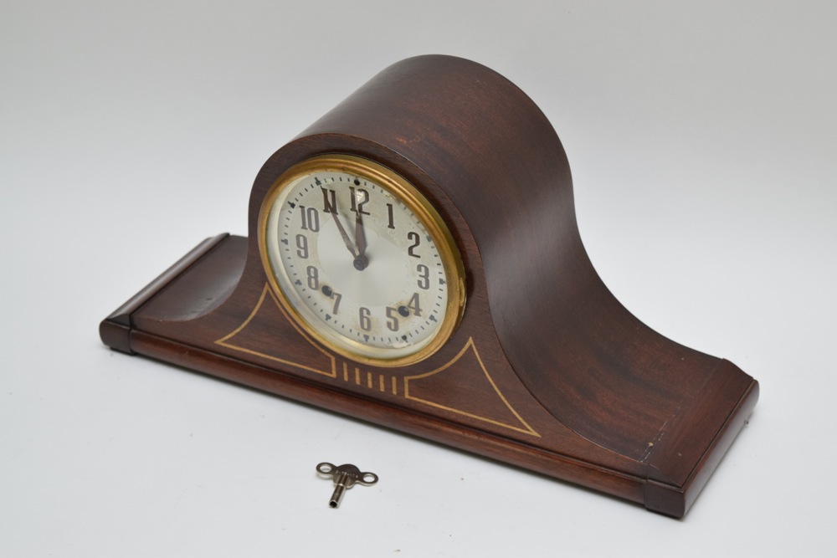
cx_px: 418
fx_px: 1674
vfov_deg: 18.9
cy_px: 279
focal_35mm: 72
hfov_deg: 28.1
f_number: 5.6
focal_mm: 48
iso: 800
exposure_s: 1/100
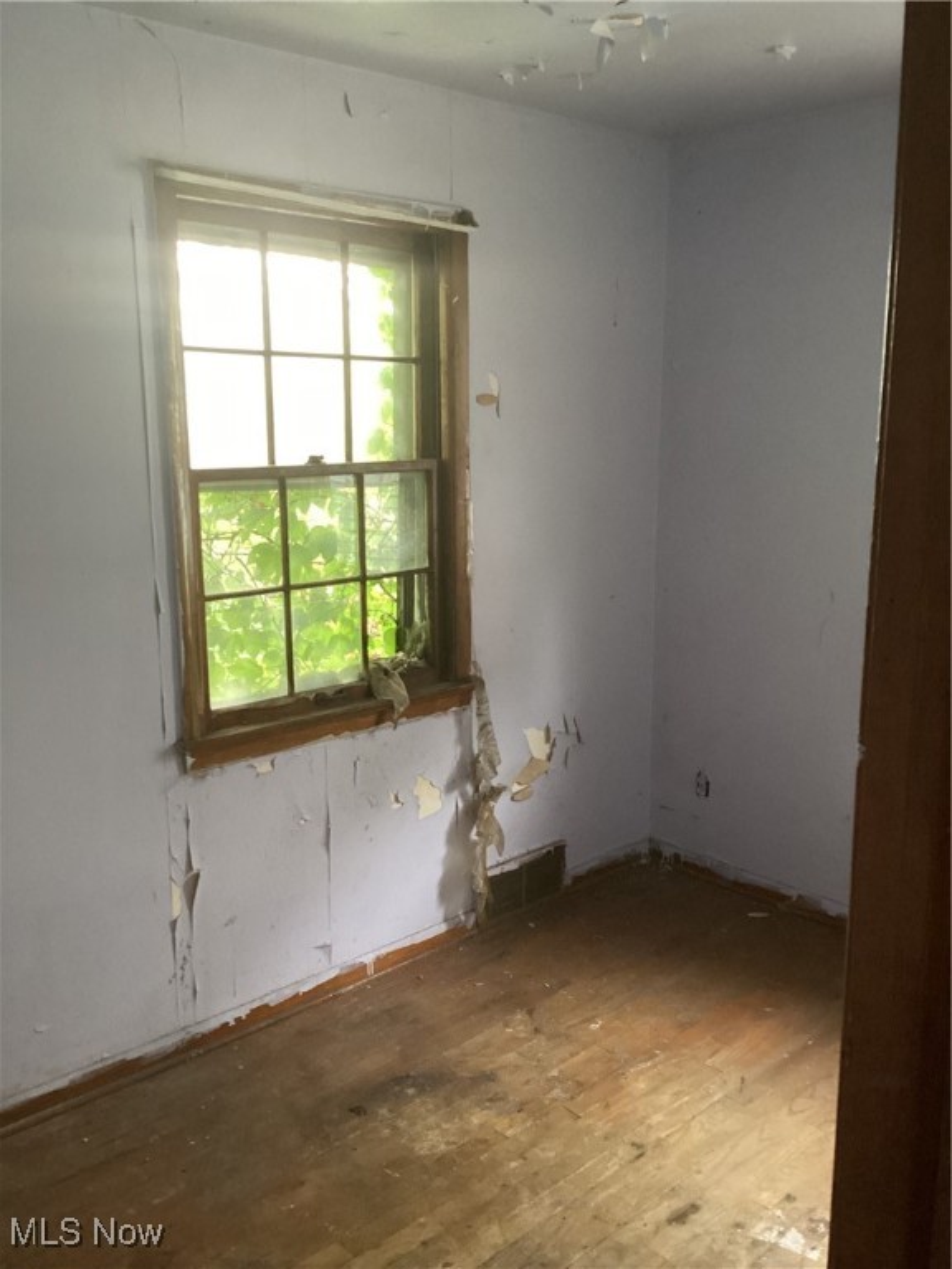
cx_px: 476
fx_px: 1137
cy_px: 634
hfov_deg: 45.4
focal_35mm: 31
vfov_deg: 58.4
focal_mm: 3.3
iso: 400
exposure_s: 1/40
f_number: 2.4
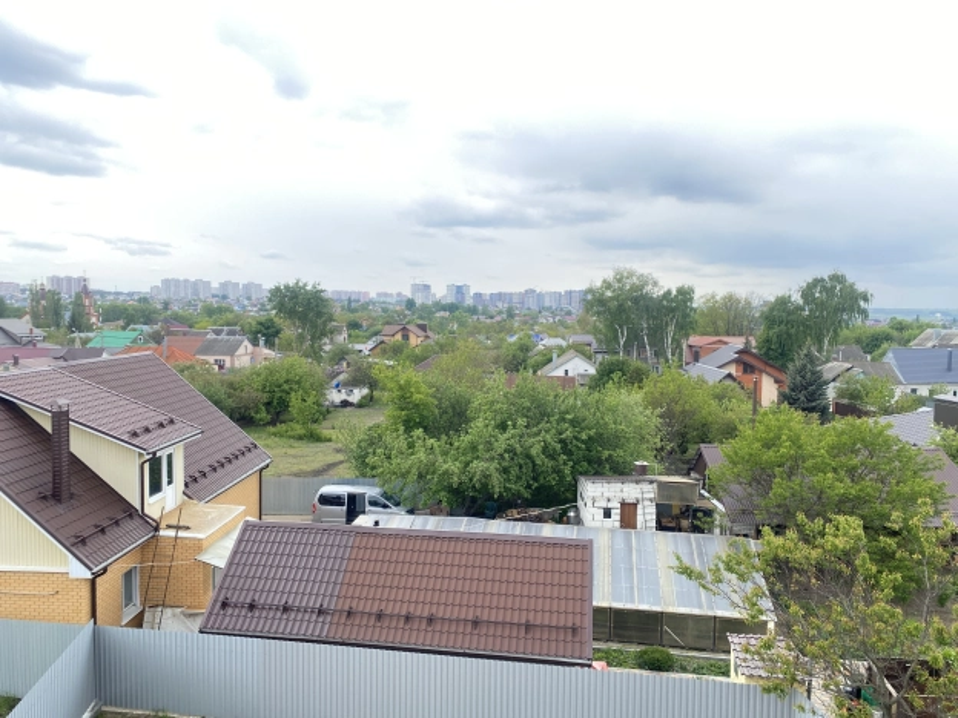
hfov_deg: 67.3
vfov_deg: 53.1
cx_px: 479
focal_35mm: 26
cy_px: 359
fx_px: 720
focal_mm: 4.25
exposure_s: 1/215
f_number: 1.8
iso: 32
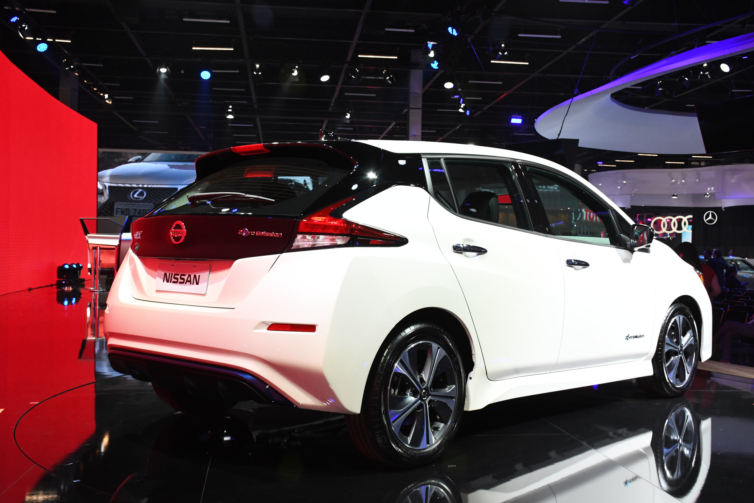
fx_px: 817
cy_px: 252
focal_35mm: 39
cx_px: 377
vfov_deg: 34.2
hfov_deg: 49.6
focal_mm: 26
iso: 2000
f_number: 8
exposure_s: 1/125
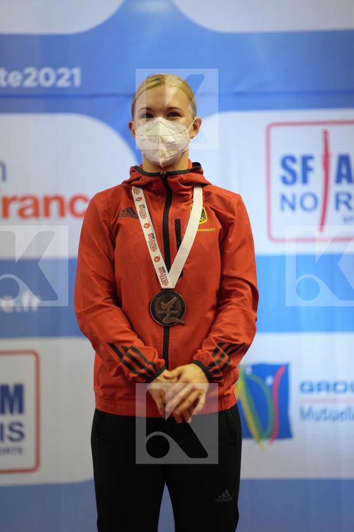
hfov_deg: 6.9
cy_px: 266
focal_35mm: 200
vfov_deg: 10.3
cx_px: 177
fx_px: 2950
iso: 800
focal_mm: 200
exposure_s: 1/250
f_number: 2.8
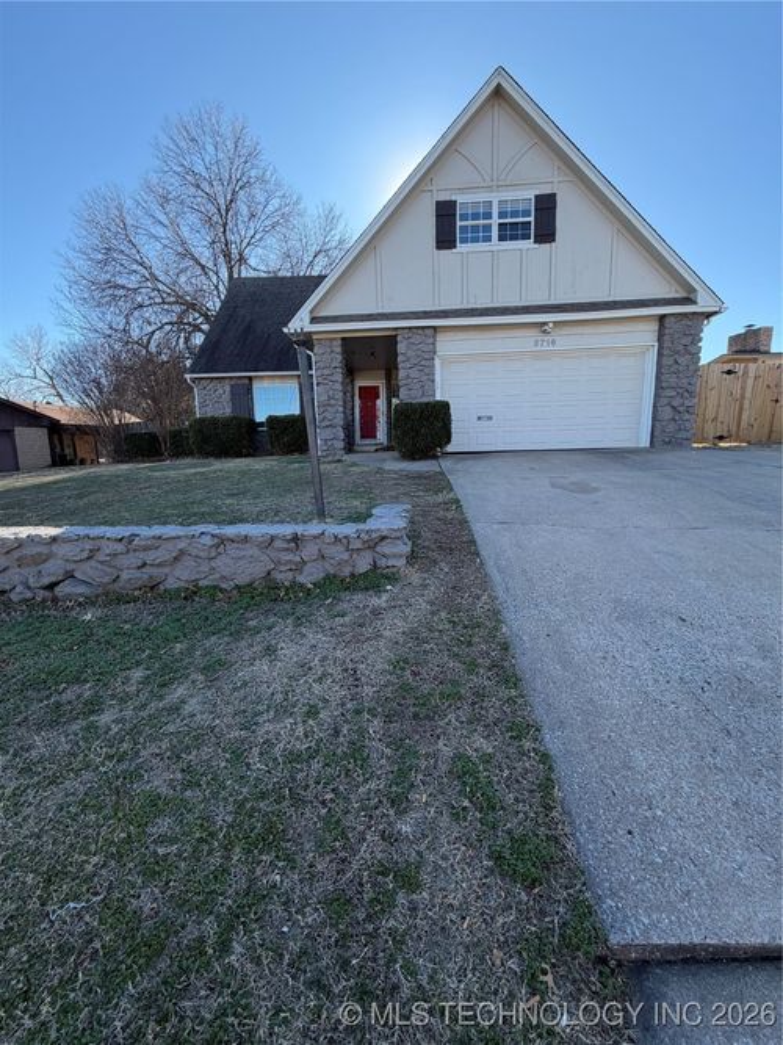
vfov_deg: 102.1
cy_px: 522
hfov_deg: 85.7
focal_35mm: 14
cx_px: 392
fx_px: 422
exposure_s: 1/502
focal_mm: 2.22
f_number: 2.2
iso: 50
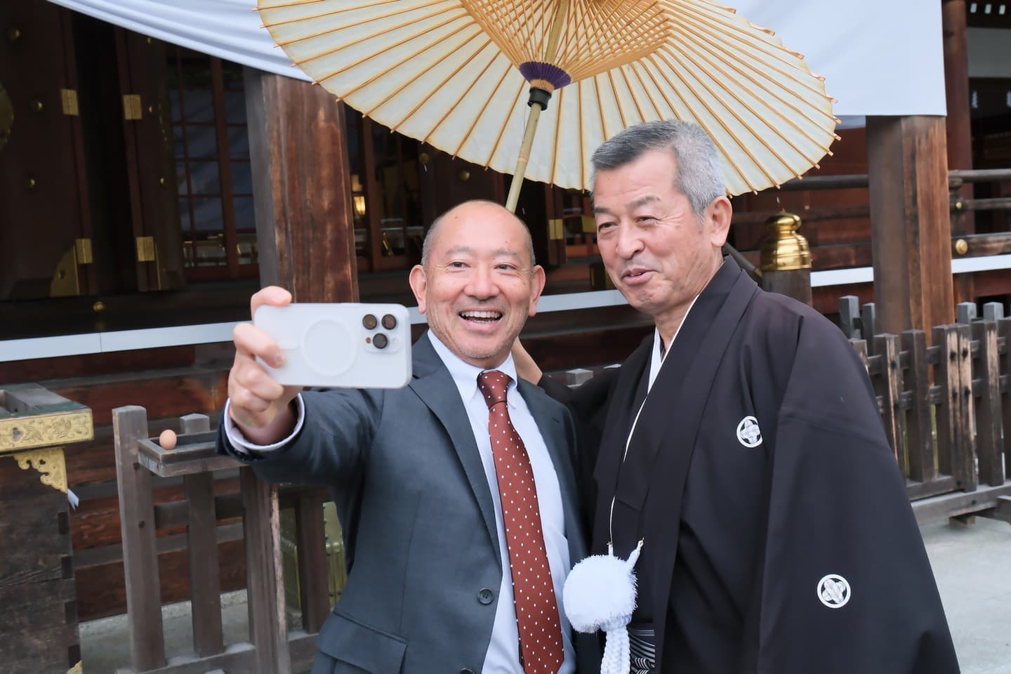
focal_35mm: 38
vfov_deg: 35.1
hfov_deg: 50.7
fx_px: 1067
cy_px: 337
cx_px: 506
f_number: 6.3
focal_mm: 25.1
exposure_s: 1/80
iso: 800
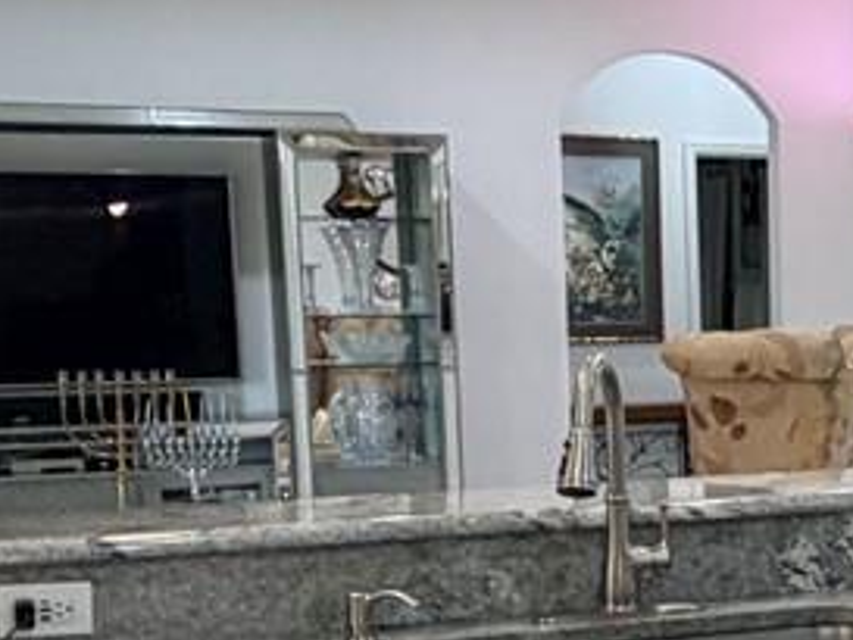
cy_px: 568
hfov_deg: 22.2
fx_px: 2022
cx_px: 990
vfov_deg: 17.7
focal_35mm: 82
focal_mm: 2.22
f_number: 2.2
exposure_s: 1/120
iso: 250
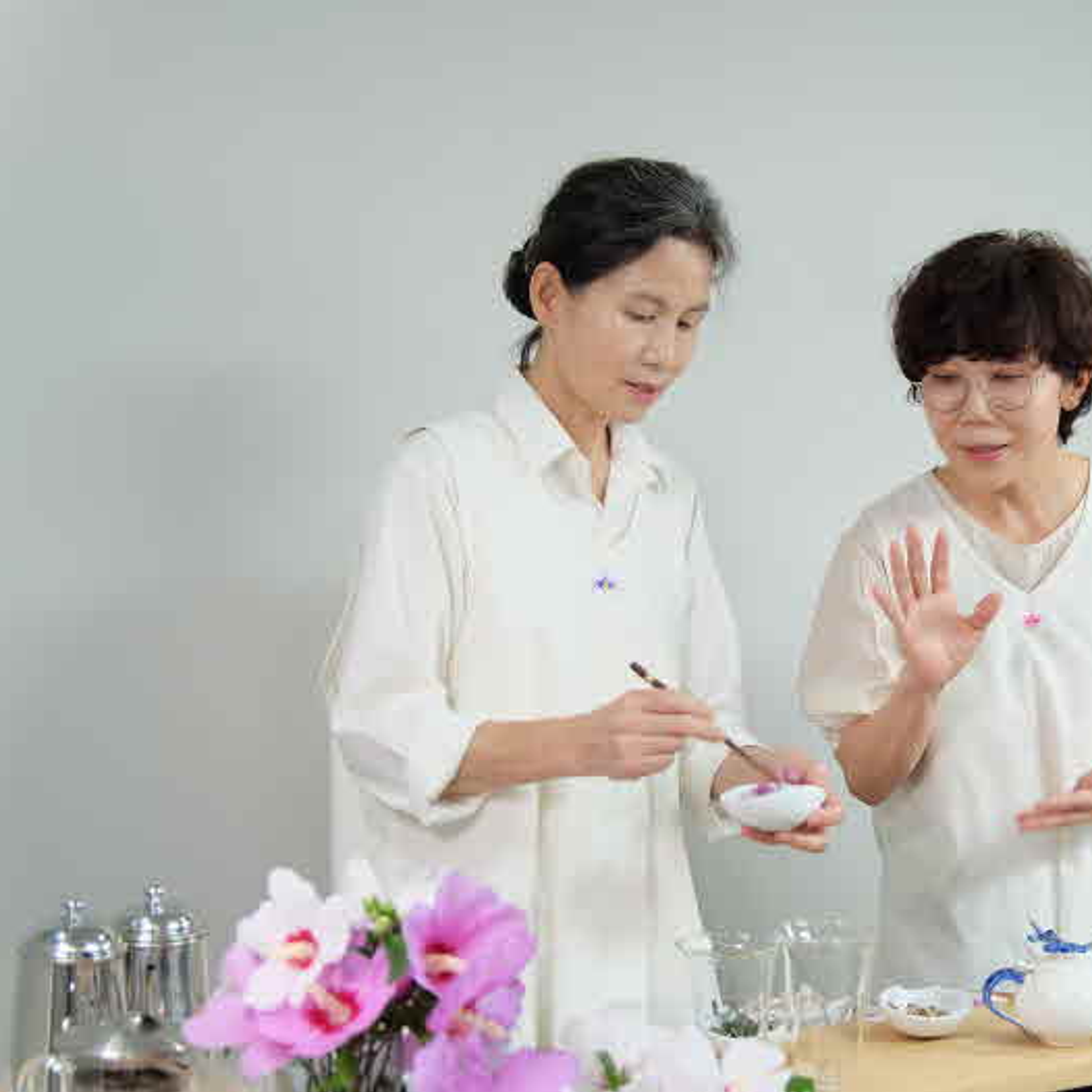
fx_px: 3462
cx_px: 824
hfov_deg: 17.8
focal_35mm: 97
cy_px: 549
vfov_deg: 17.9
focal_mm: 50
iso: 640
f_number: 5.6
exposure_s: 1/30
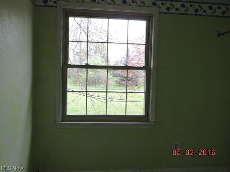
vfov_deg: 42.9
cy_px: 86
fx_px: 219
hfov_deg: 55.4
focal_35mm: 33
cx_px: 115
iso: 140
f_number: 3.2
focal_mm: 5.9
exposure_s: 1/50
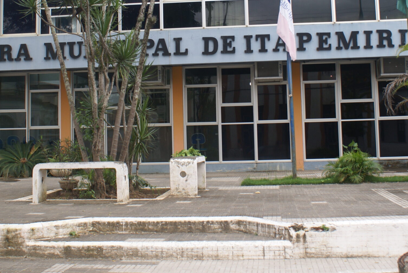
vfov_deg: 24.1
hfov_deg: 35.1
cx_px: 122
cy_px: 83
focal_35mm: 56
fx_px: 635
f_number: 5
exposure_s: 1/50
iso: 100
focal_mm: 22
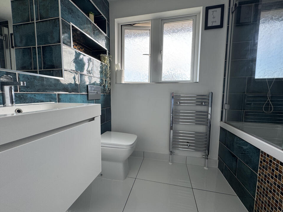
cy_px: 106
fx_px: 123
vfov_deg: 81.7
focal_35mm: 15
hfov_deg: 98.2
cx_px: 139
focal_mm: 2.22
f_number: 2.2
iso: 64
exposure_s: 1/99
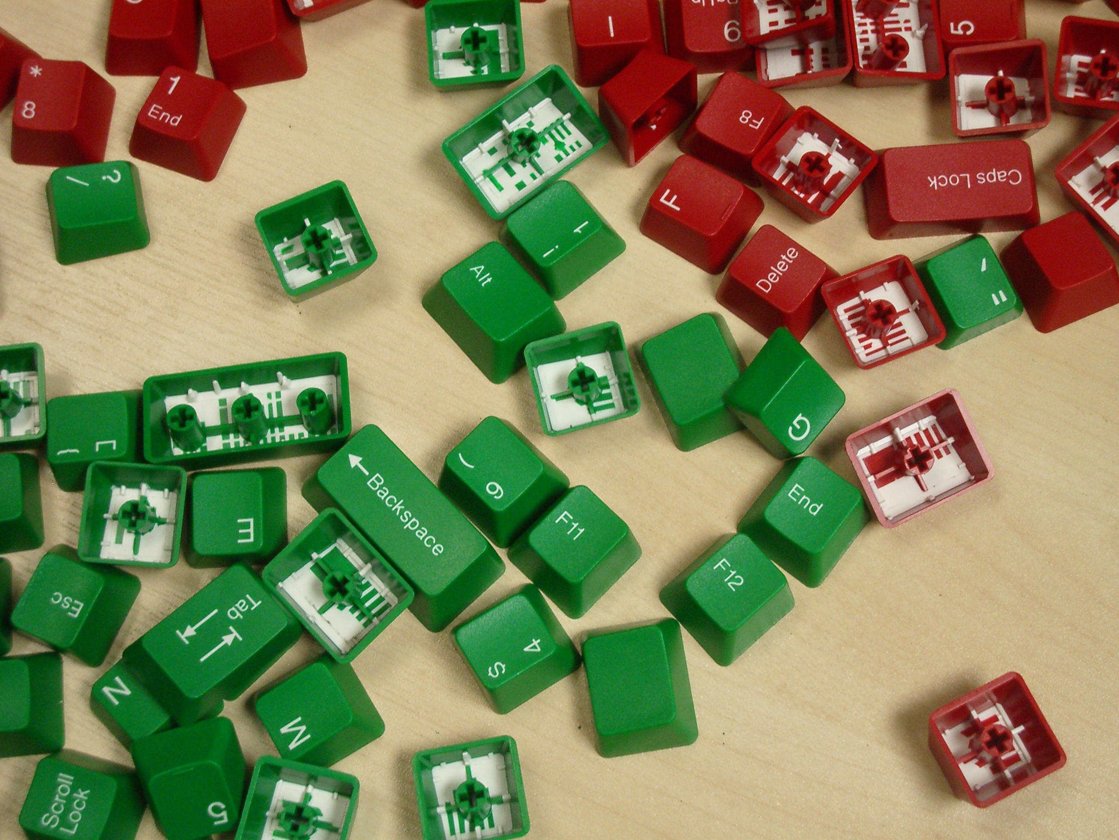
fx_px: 2004
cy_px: 420
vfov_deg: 23.7
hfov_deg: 31.2
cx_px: 560
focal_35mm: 62
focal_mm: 10.2
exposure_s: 1/30
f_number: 3.5
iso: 200
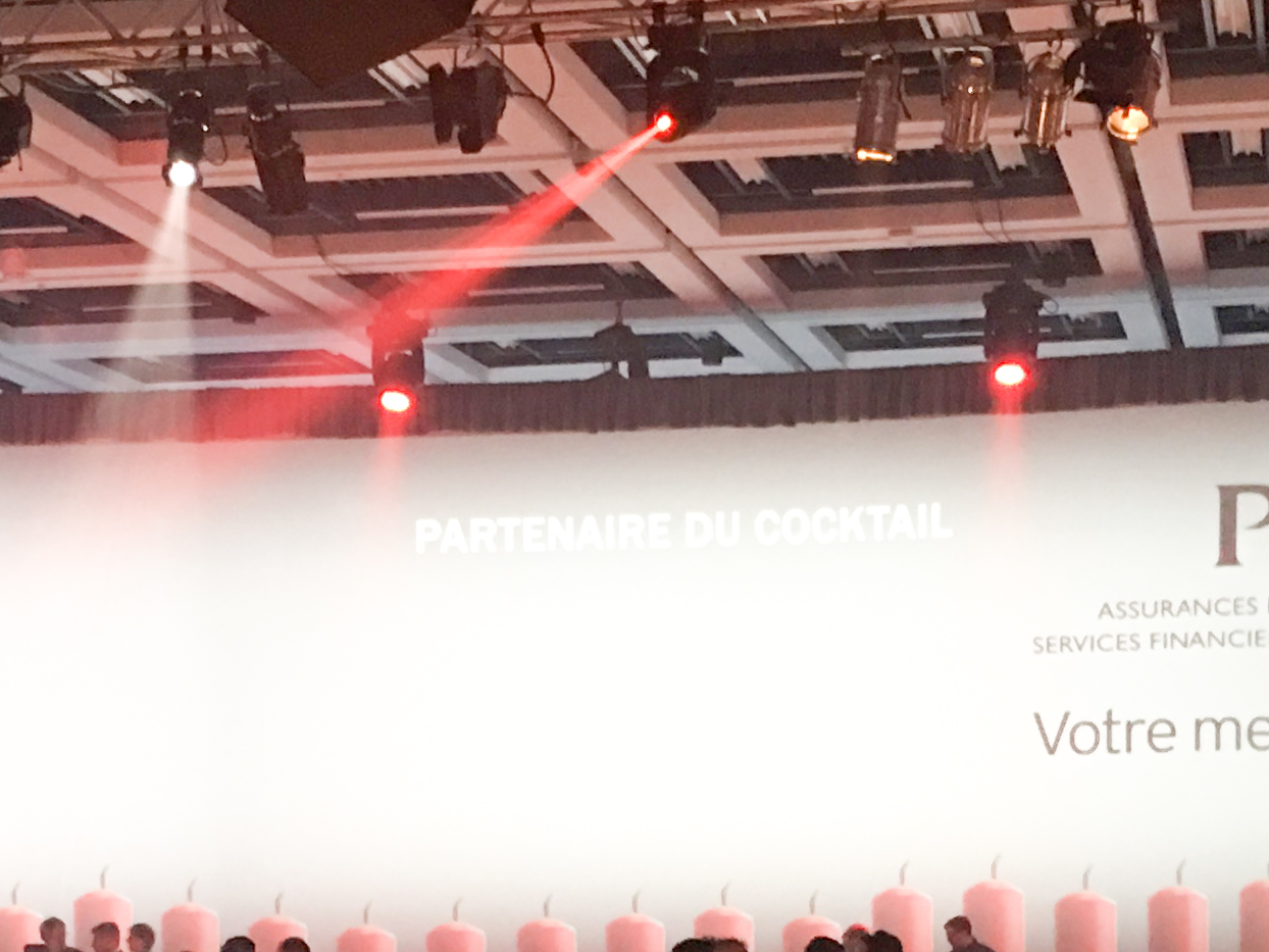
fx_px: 3446
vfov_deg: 15.3
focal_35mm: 94
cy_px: 1072
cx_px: 568
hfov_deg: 20.9
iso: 50
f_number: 2.2
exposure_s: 1/4
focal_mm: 4.15
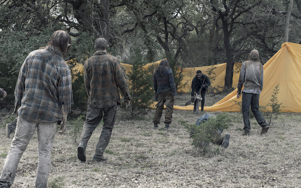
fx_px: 476
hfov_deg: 35.1
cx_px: 152
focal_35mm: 58
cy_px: 95
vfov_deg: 22.4
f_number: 5.6
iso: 400
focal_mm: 37.6
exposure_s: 1/280
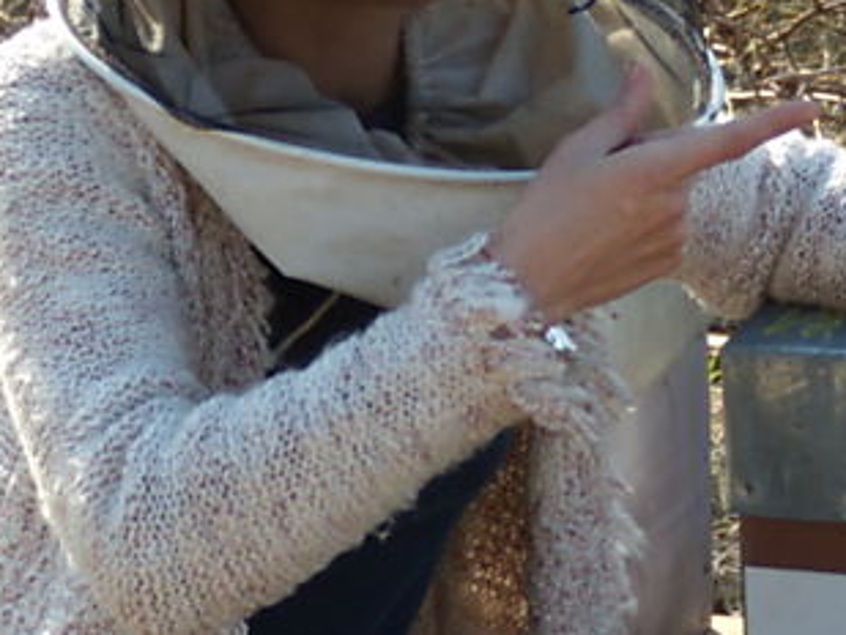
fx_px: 3667
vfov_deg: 9.9
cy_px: 528
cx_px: 331
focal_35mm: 150
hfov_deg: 13.2
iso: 80
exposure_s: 1/200
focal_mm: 10.4
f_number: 4
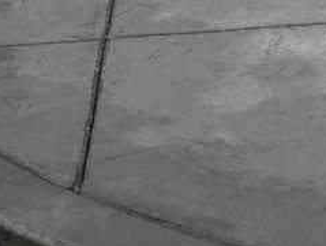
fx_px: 1792
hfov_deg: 10.2
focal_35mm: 190
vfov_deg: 7.4
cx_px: 435
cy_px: -296
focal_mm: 4.28
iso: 50
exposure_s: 1/129
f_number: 2.4
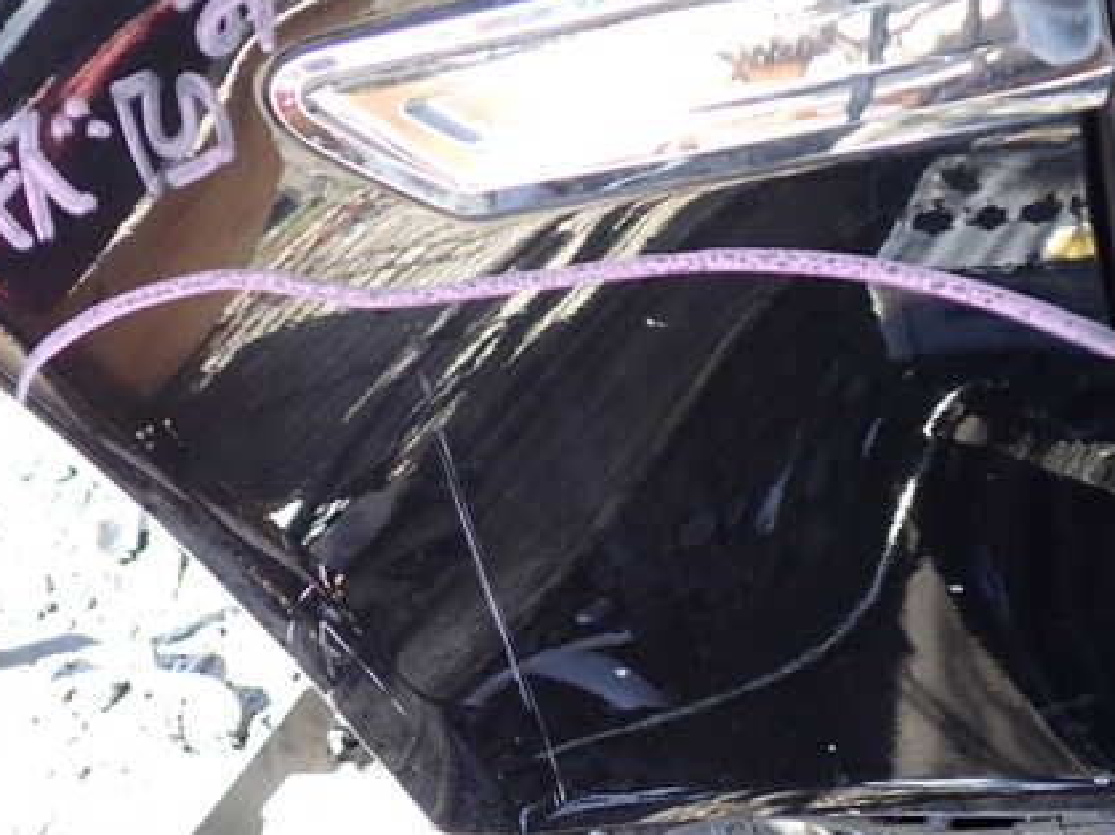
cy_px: 378
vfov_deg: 33.6
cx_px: 593
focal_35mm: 43
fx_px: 1385
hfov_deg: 43.8
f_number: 2.3
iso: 100
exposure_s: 1/60
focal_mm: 5.4
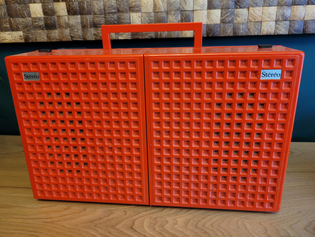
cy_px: 118
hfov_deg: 67.3
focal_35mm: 26
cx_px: 158
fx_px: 237
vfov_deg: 53.1
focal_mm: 5.4
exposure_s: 1/40
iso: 250
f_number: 1.8
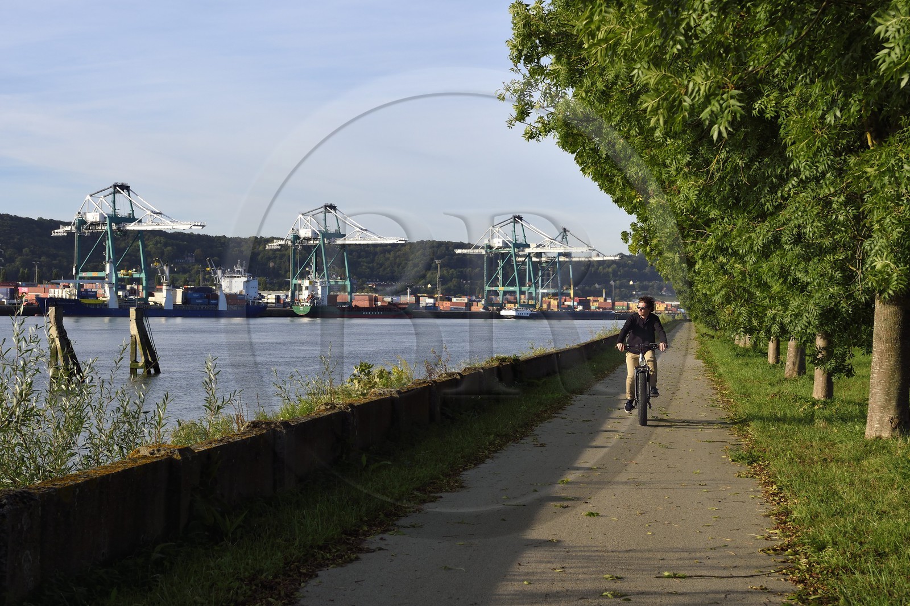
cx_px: 455
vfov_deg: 24.2
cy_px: 303
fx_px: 1415
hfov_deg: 35.7
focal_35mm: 56
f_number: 9
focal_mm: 56
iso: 200
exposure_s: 1/400
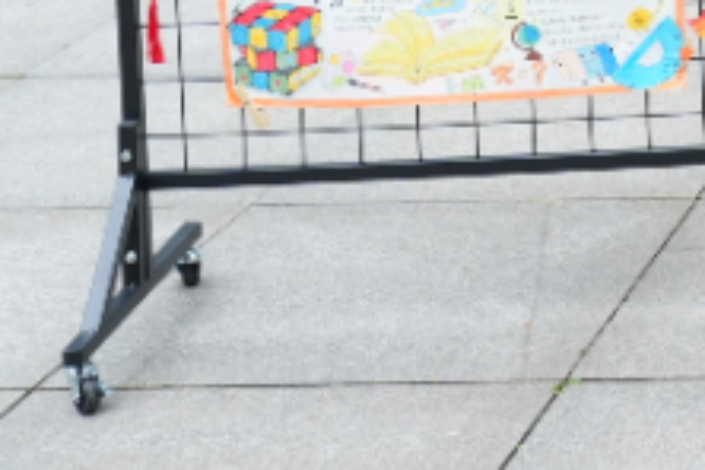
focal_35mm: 141
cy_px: -511
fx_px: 2761
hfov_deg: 12.7
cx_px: 1423
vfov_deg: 9.1
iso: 500
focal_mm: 29
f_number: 4
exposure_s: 1/200
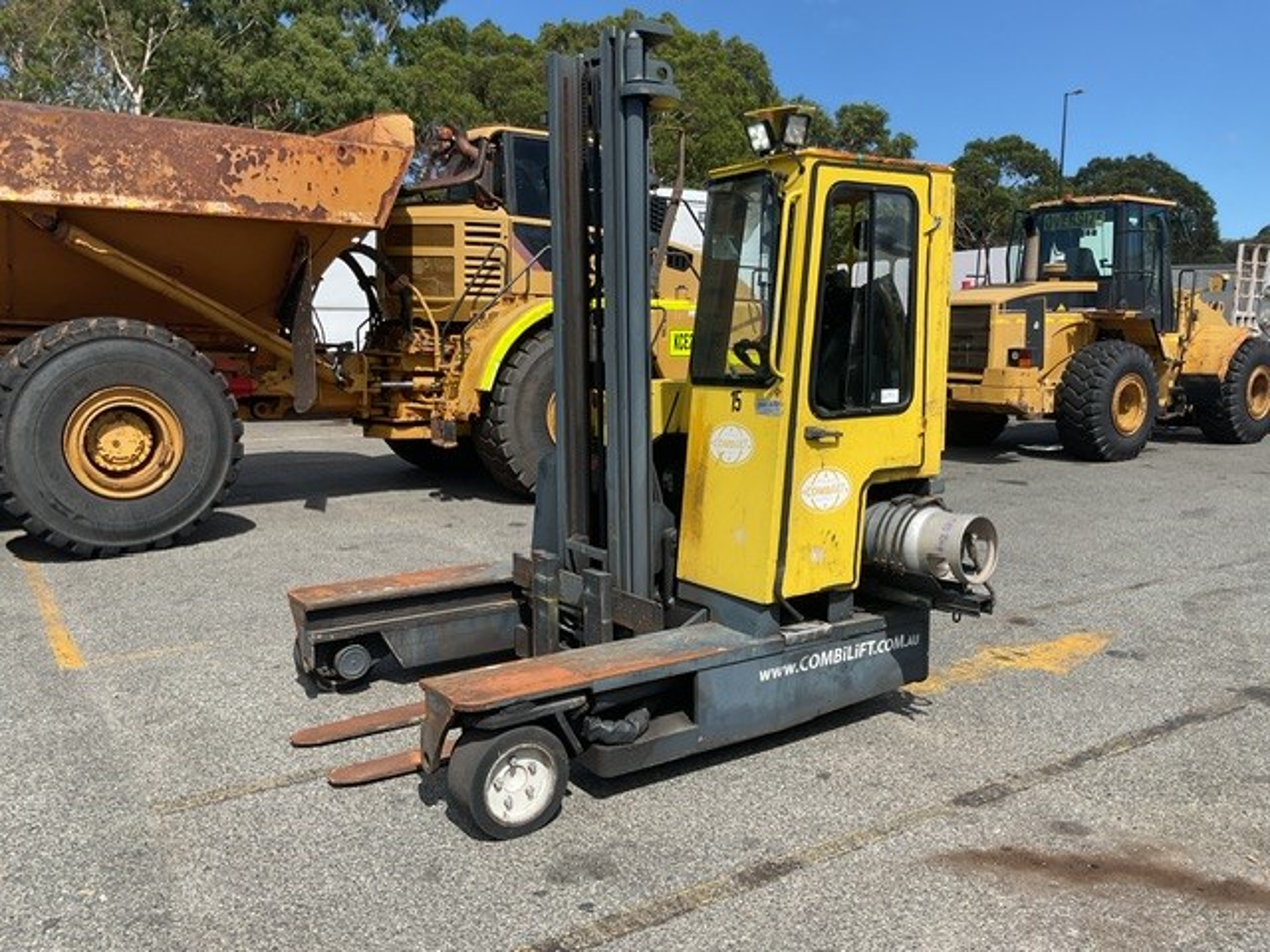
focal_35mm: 29
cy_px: 476
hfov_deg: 61.7
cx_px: 635
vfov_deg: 48.2
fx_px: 1064
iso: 16
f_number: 1.8
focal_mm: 3
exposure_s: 1/1534
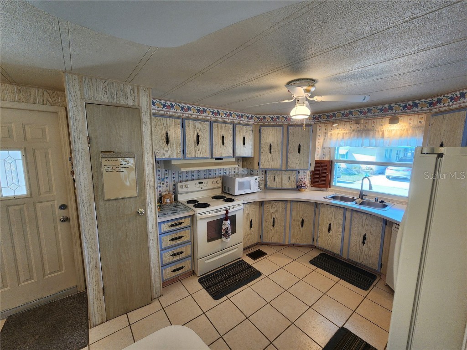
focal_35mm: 13
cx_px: 234
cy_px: 175
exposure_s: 1/60
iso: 125
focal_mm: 2.2
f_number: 2.2
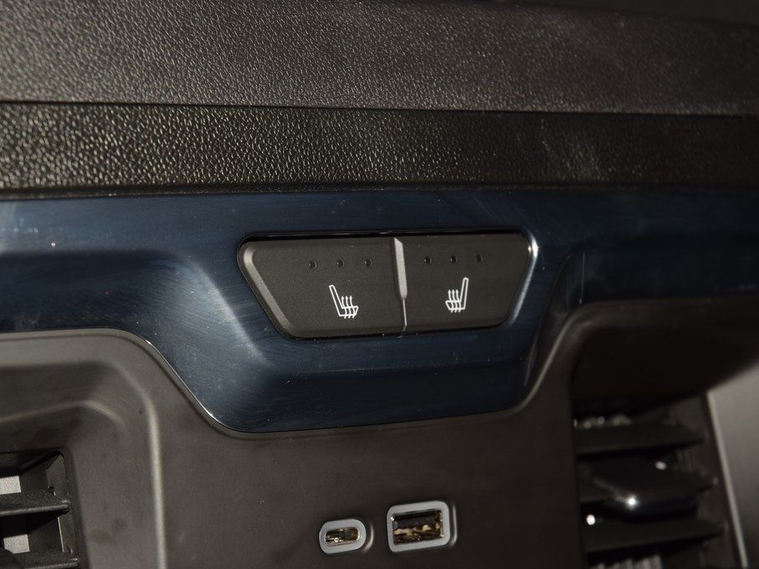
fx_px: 2499
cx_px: 348
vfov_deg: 13.0
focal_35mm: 114
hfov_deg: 17.3
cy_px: 285
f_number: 8
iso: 100
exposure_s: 1/125
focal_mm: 70
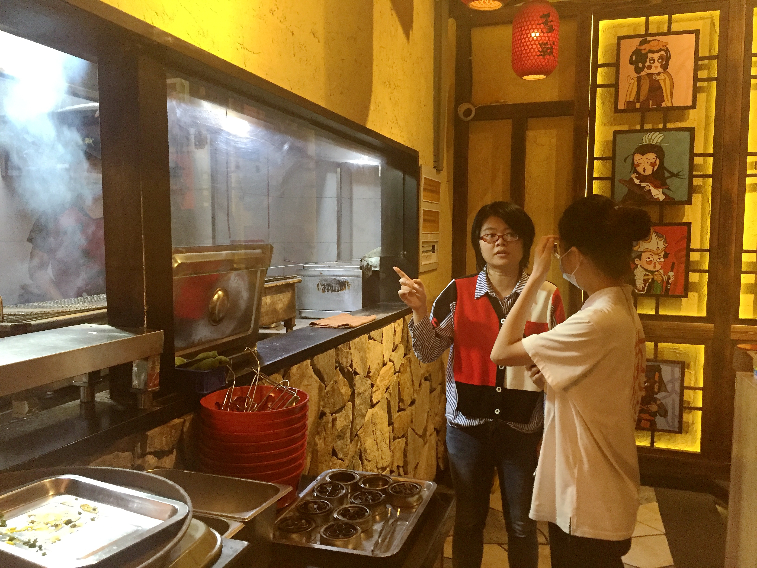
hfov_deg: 61.7
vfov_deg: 48.2
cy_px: 284
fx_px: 634
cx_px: 378
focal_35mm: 29
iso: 250
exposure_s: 1/25
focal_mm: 4.15
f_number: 2.2
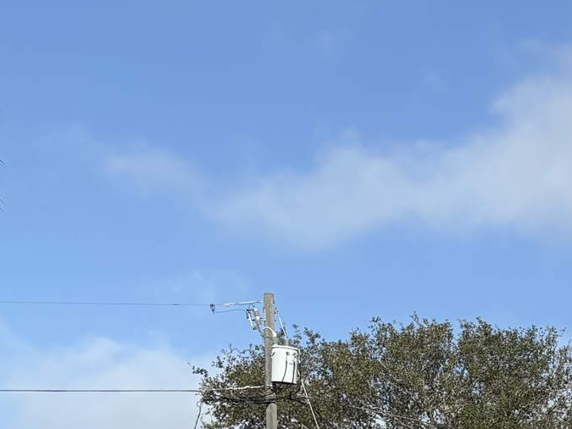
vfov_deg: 12.4
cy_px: 748
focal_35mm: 110
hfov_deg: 15.1
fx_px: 1817
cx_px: 1073
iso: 50
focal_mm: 5.96
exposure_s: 1/4329
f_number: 1.6
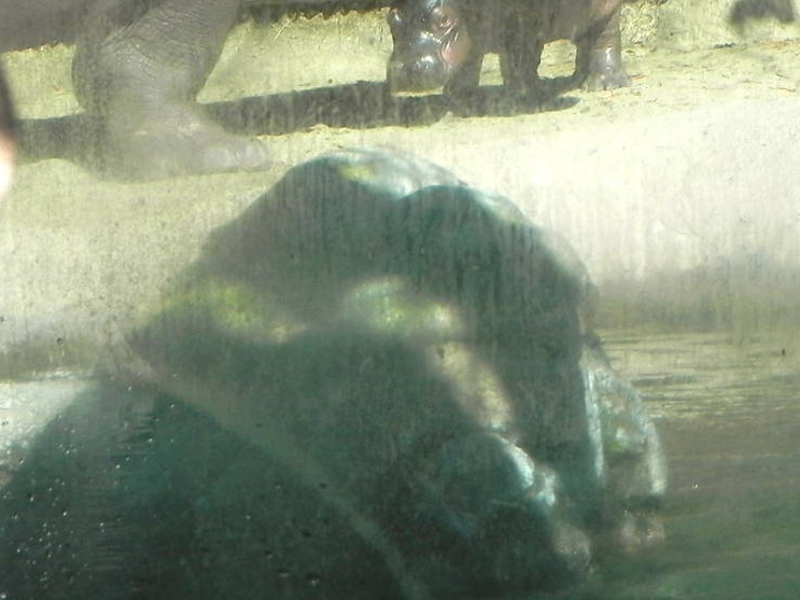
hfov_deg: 6.4
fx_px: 7163
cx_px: 502
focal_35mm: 310
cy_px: 28
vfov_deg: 4.8
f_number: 6.3
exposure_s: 1/253
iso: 160
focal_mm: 25.7
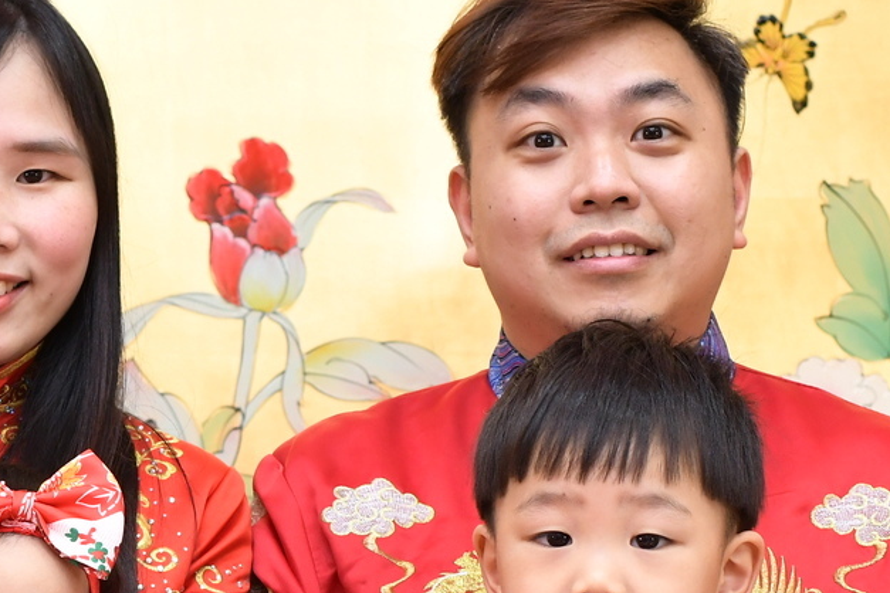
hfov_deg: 15.1
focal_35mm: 134
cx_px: 104
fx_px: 3313
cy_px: 586
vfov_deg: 10.2
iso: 1000
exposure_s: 1/200
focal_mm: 35
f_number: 4.5
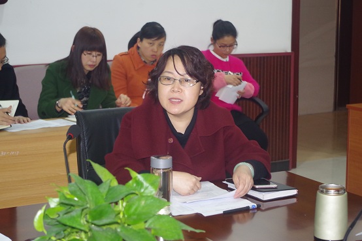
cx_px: 181
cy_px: 120
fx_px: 824
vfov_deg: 16.6
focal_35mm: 82
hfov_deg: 24.8
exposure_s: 1/40
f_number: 5.6
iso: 1600
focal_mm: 55
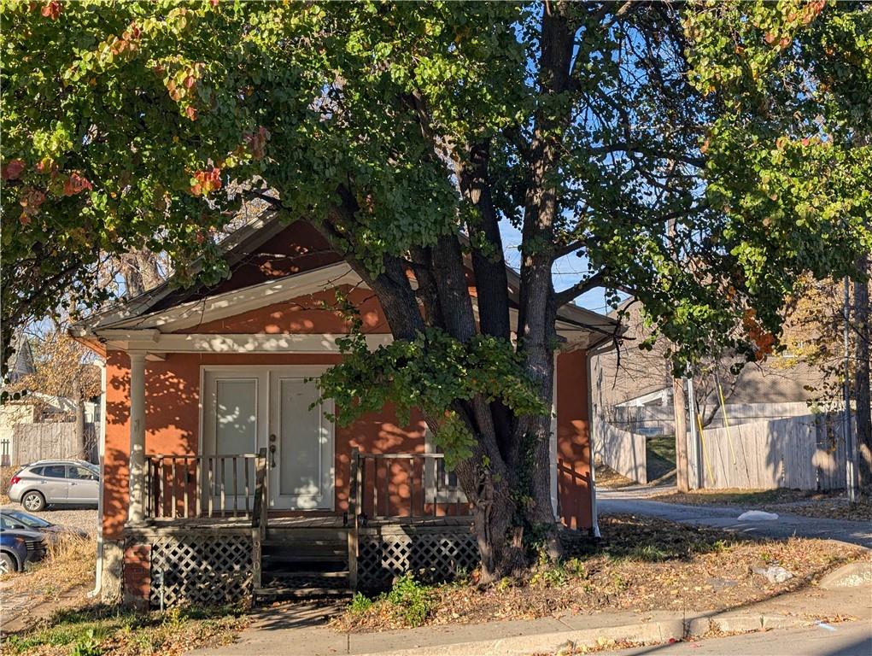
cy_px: 328
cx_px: 436
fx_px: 1236
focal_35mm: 49
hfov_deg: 38.9
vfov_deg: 29.7
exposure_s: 1/879
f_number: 1.68
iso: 22
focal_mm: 6.9
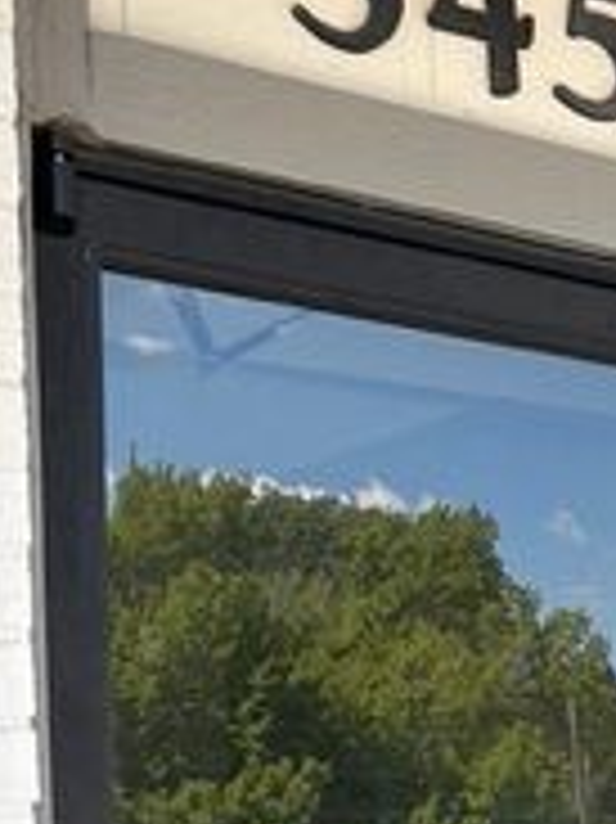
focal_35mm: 95
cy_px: 1029
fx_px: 2257
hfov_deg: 14.8
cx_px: 832
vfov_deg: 19.3
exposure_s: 1/780
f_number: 1.5
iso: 50
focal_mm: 5.7
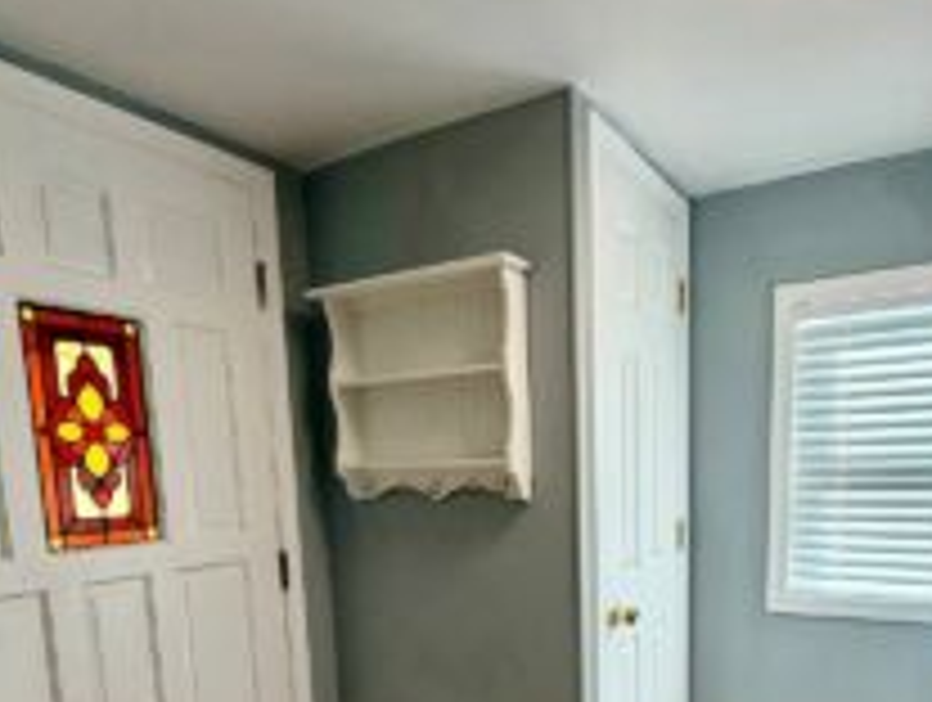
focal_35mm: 27
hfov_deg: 65.0
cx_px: 527
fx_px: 728
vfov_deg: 48.3
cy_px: 572
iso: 125
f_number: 2.2
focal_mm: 2.22
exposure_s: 1/120
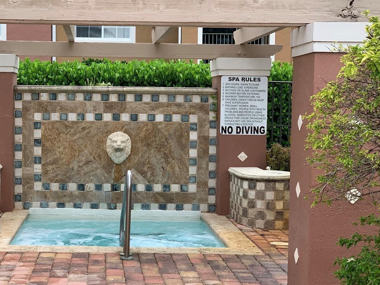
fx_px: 757
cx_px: 129
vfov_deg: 21.3
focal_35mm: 69
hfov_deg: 28.0
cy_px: 145
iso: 16
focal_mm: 6
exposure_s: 1/335
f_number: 2.4
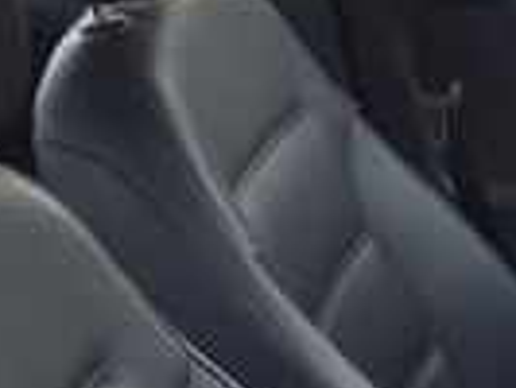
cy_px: 658
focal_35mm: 125
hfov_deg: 14.1
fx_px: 1865
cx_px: 900
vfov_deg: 11.2
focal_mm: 18
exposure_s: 1/250
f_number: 5
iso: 400
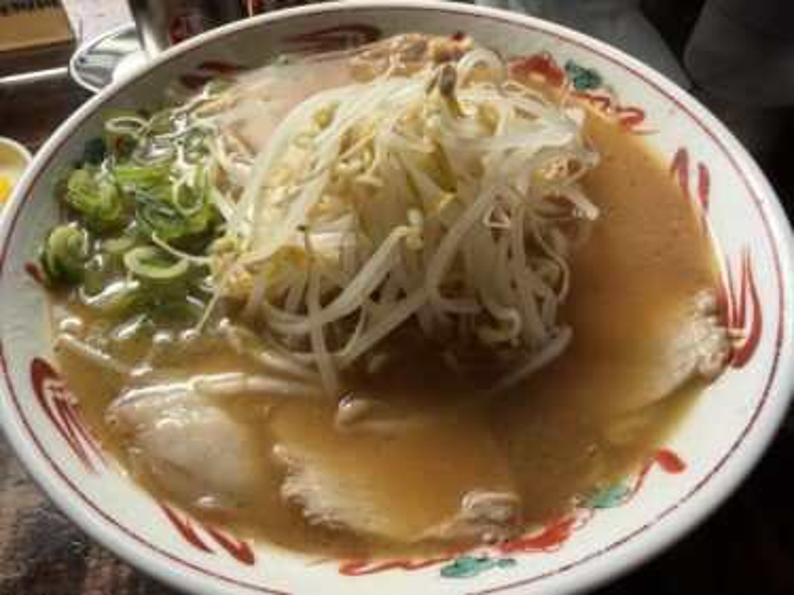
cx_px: 397
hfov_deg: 67.3
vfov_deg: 53.0
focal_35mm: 26
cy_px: 298
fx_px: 596
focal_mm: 2.22
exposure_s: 1/507
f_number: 2.2
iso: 40
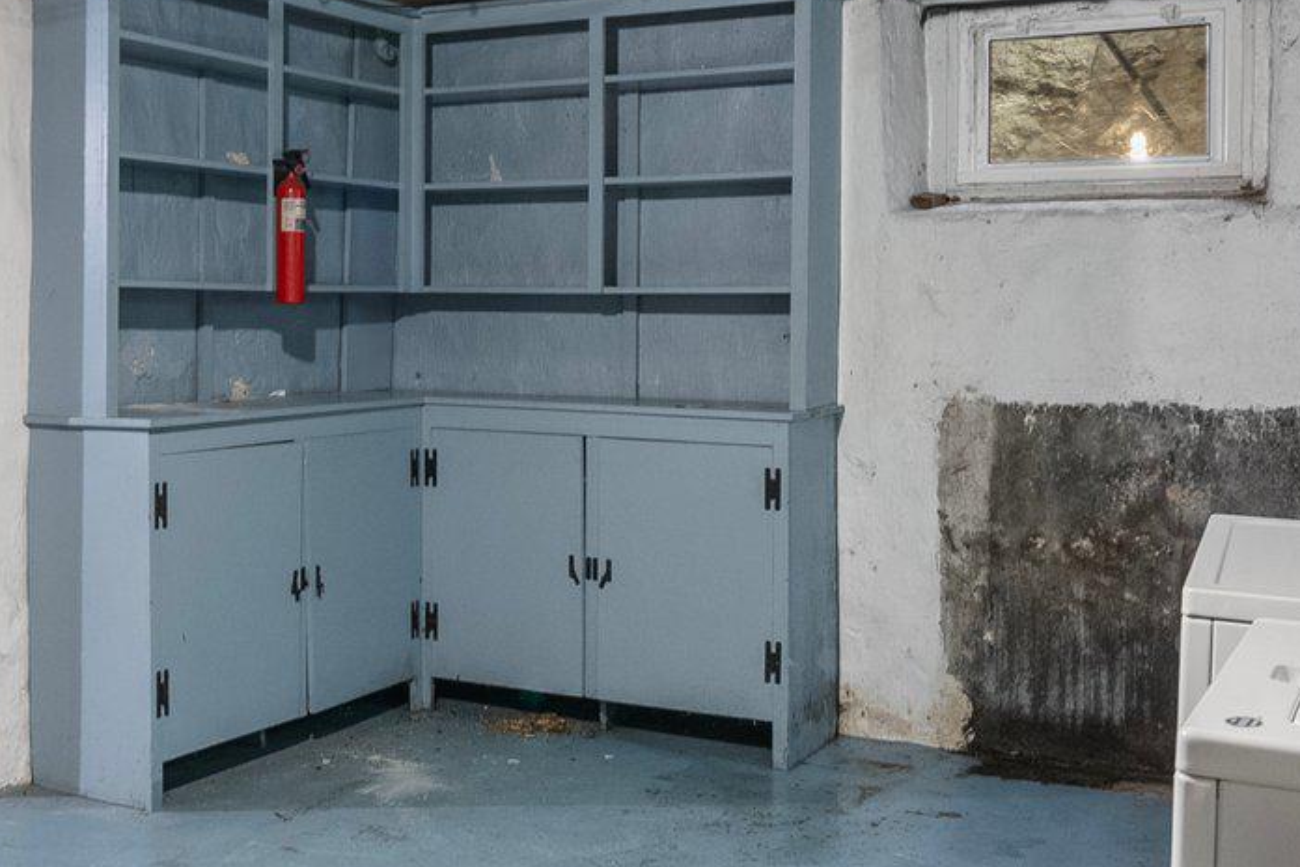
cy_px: 351
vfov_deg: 28.6
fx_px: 1697
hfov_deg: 41.2
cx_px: 401
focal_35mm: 47
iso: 2000
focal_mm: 16
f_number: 8
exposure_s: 1/2.5
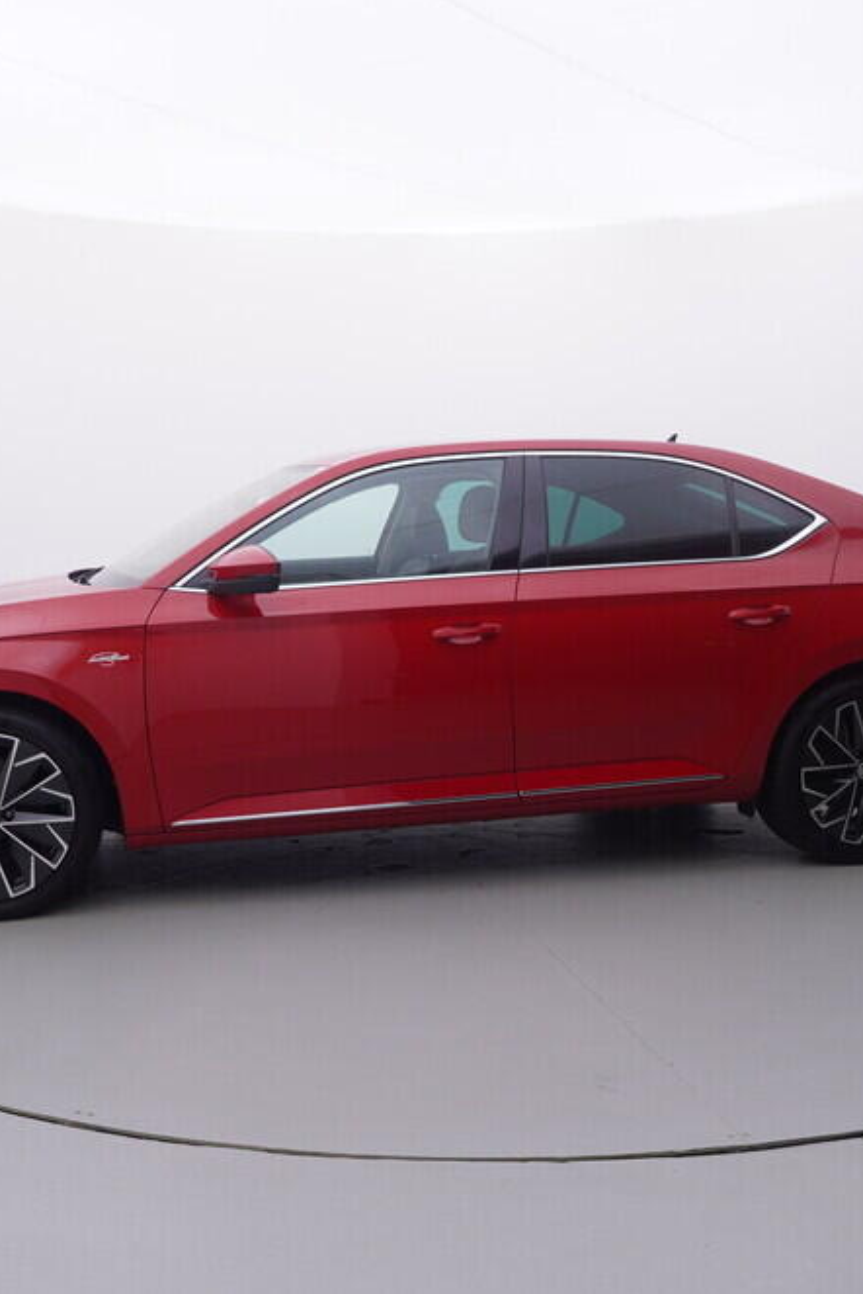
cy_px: 660
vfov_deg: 54.7
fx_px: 1250
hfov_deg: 37.9
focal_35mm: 35
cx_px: 330
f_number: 5
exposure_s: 1/80
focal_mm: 15
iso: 200
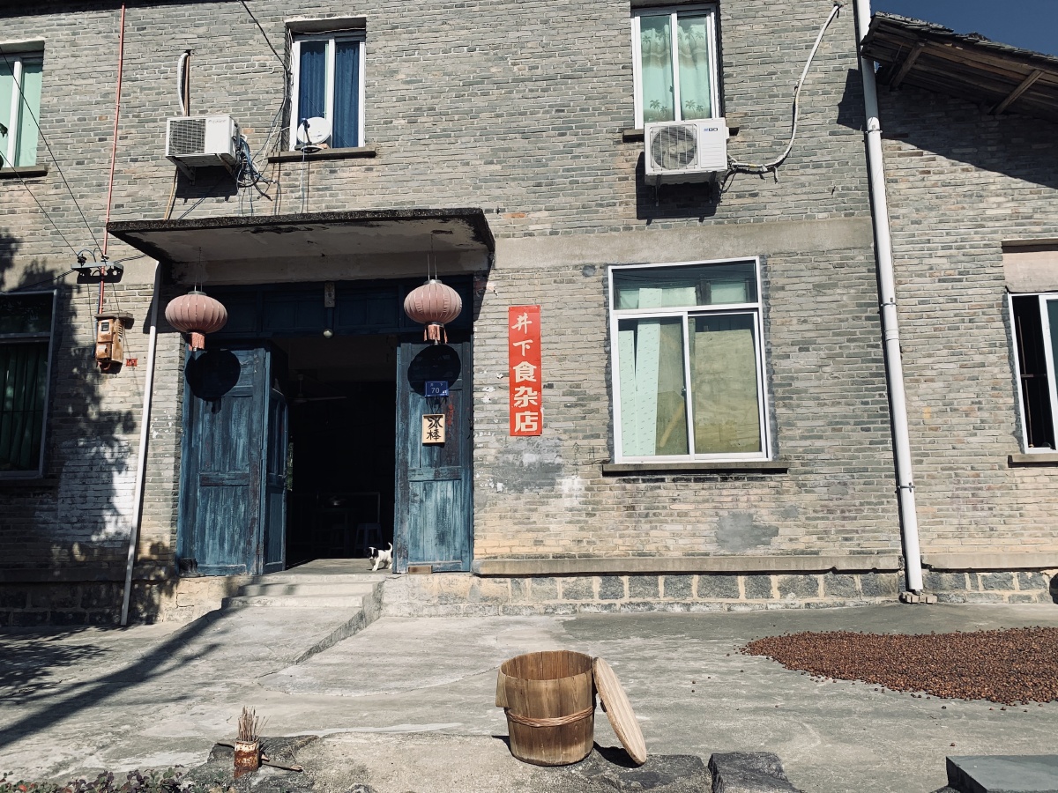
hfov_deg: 67.3
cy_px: 396
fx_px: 795
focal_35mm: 26
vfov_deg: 53.1
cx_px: 529
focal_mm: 4.25
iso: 25
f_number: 1.8
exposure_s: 1/3289
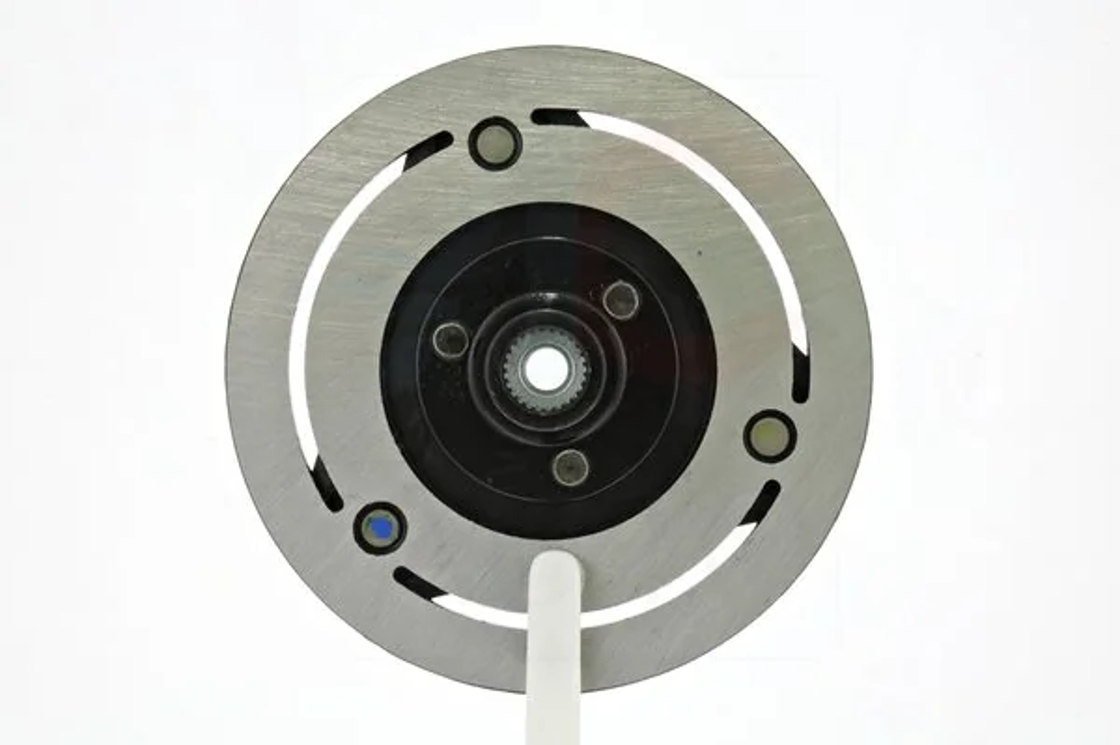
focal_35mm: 112
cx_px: 560
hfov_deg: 18.2
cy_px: 372
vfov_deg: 12.2
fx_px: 3497
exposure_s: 1/15
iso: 1250
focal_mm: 75
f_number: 25
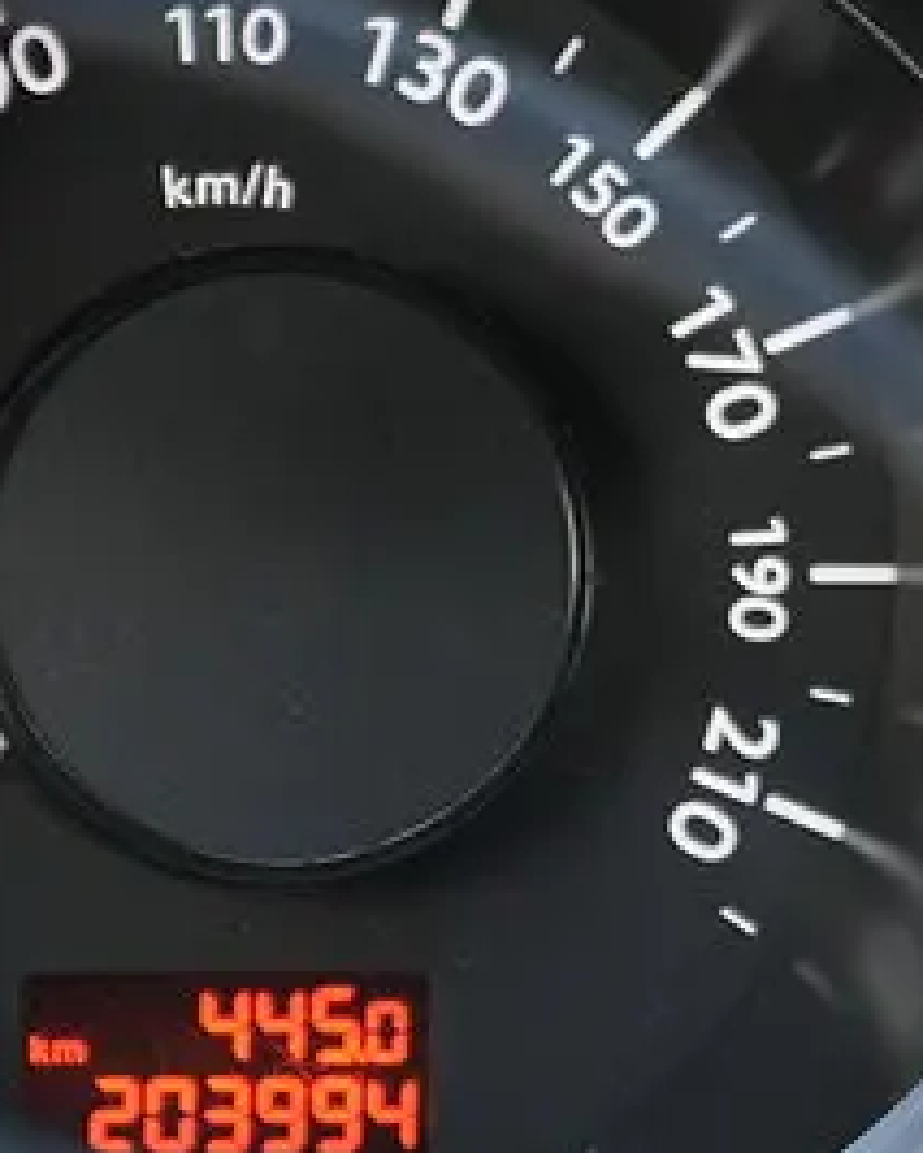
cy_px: 648
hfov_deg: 8.0
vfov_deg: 10.7
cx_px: -1181
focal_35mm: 180
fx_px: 6143
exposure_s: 1/40
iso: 320
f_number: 3.6
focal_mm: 30.2
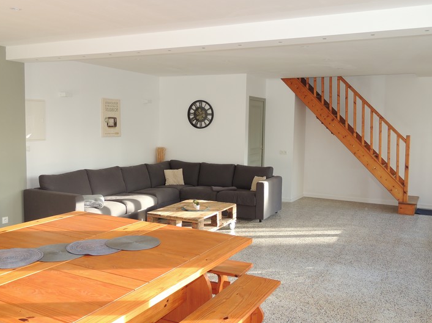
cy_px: 160
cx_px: 216
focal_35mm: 34
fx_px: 424
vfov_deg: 41.8
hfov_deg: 54.0
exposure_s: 1/60
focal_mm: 5.3
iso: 100
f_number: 3.1
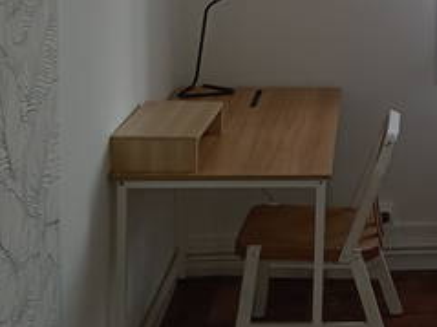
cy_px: -31
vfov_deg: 16.6
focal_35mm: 86
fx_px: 1085
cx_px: 516
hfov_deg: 21.3
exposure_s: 1/33.3
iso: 141
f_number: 1.8
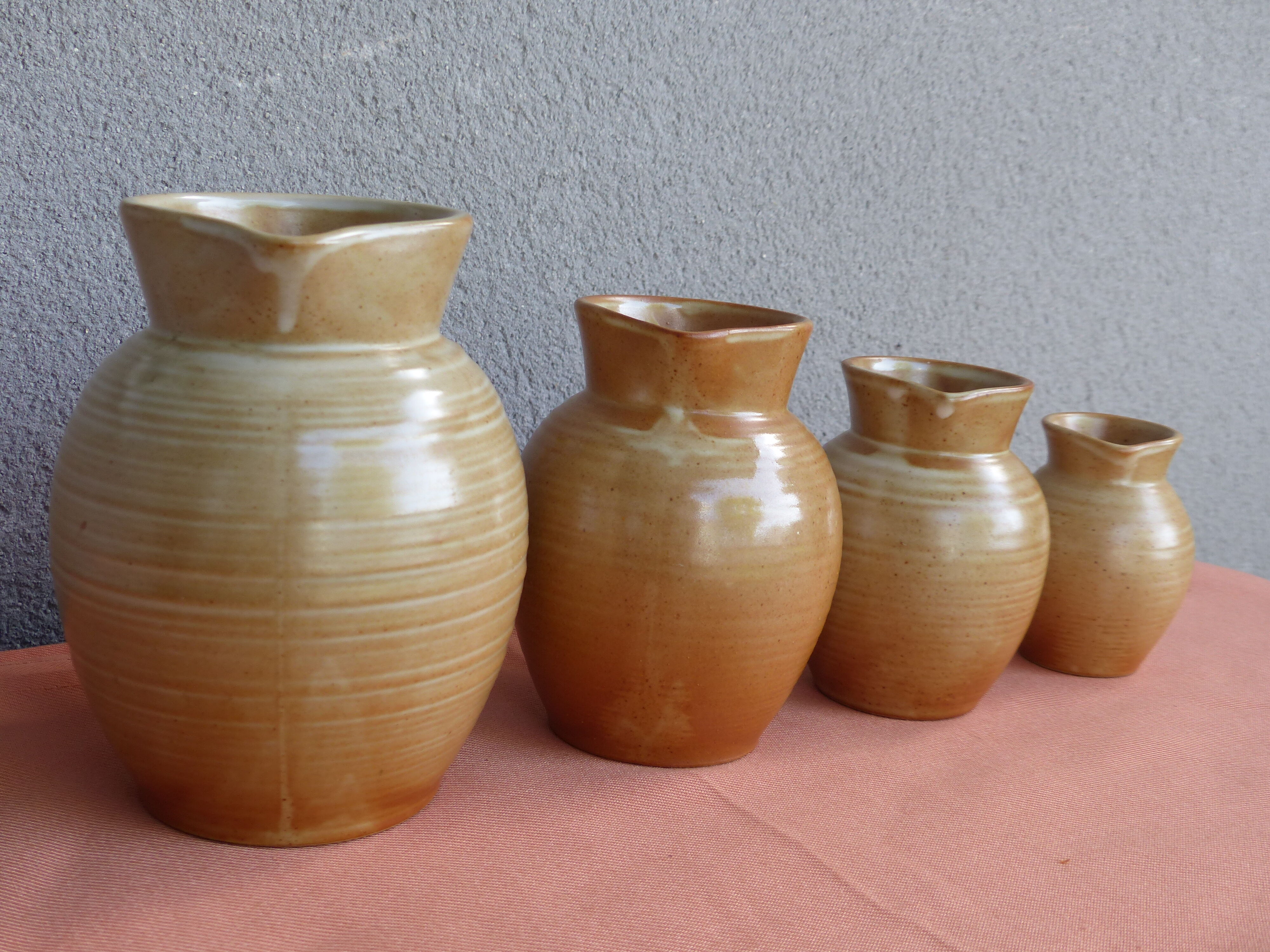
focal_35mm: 44
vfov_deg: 32.9
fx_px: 1614
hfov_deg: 42.9
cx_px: 635
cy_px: 476
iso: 100
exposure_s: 1/125
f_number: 2.8
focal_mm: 7.8
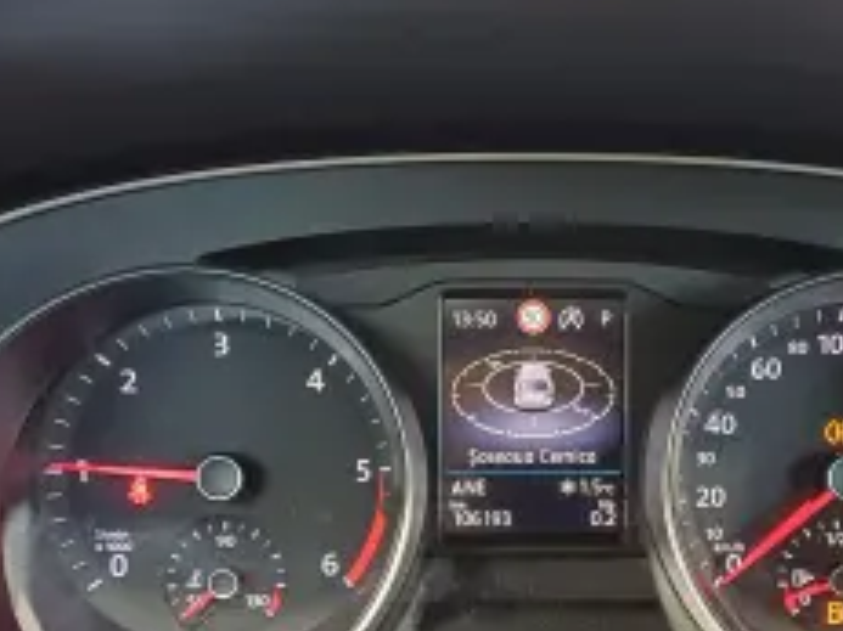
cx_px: 522
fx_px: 949
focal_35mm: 39
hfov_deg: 47.5
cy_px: 481
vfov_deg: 35.9
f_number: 1.8
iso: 500
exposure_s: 1/25
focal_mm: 4.65
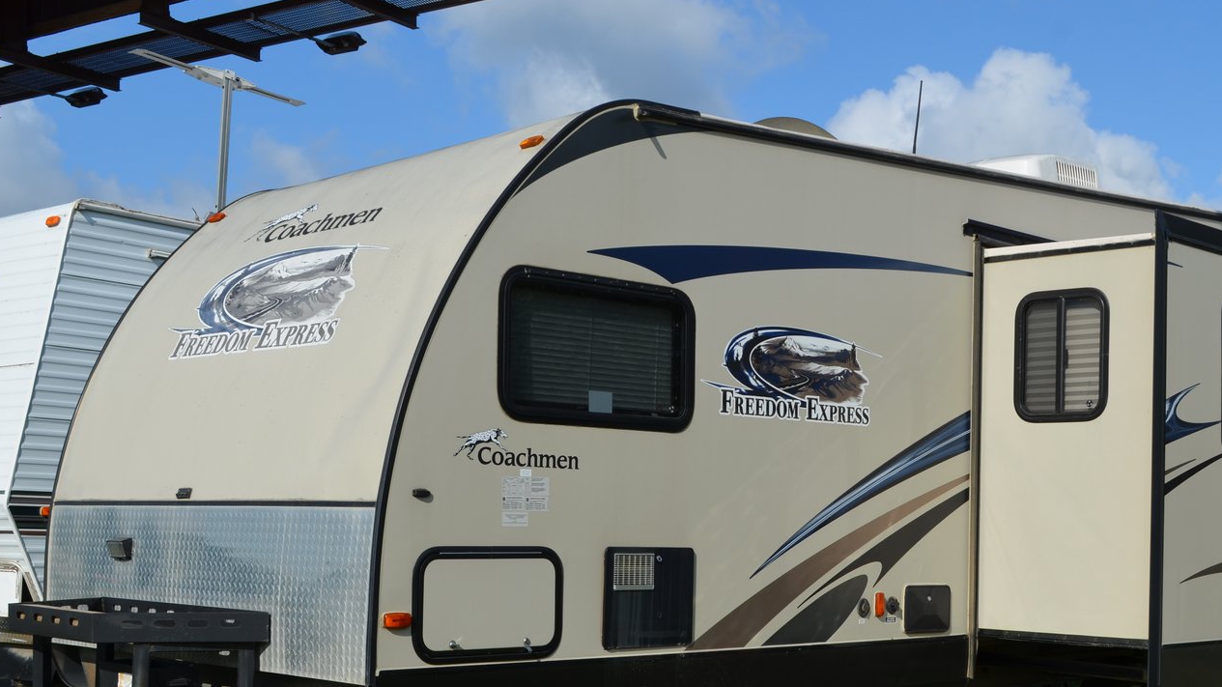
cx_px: 725
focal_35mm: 51
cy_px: 510
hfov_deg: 40.4
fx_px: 1652
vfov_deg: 23.3
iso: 100
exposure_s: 1/320
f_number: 9
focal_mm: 24
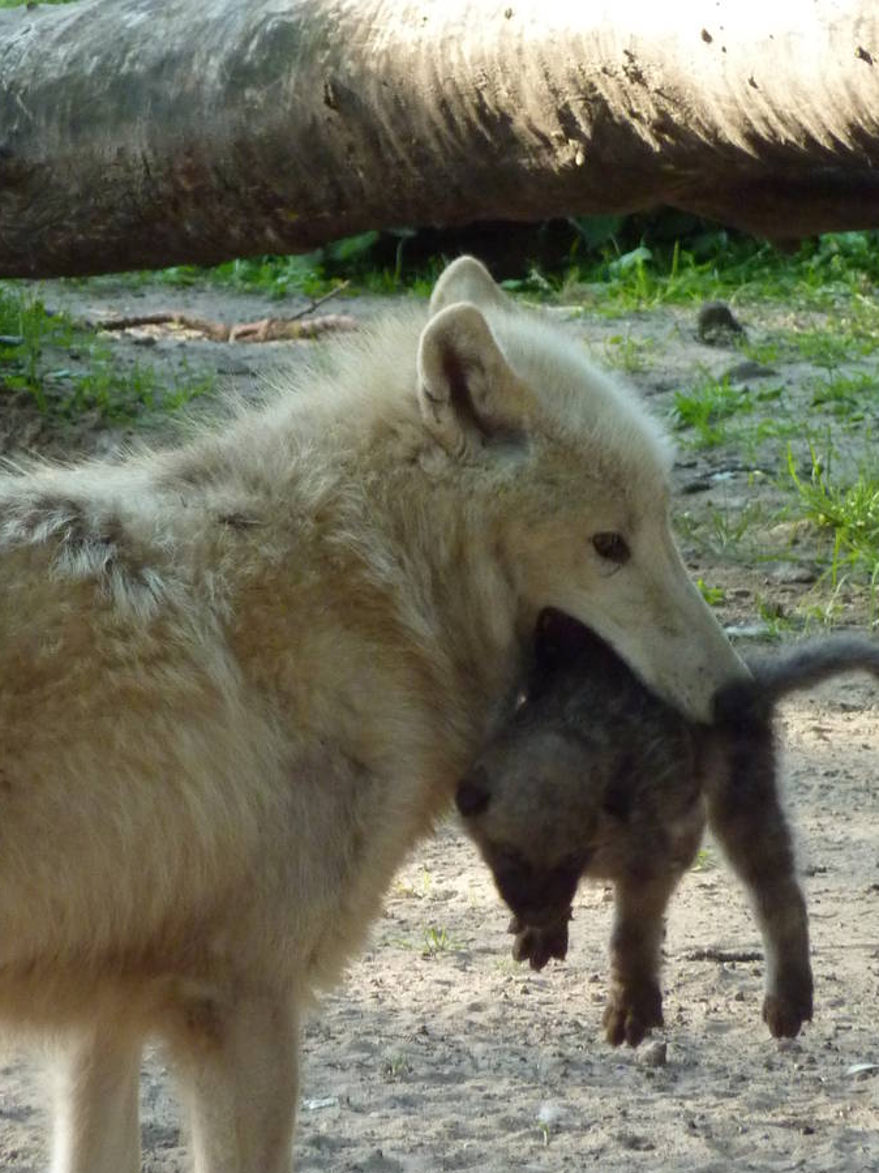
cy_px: 418
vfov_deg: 3.7
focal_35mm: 534
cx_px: 413
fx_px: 18084
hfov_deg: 2.8
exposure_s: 1/125
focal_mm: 49.2
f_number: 4.9
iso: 400
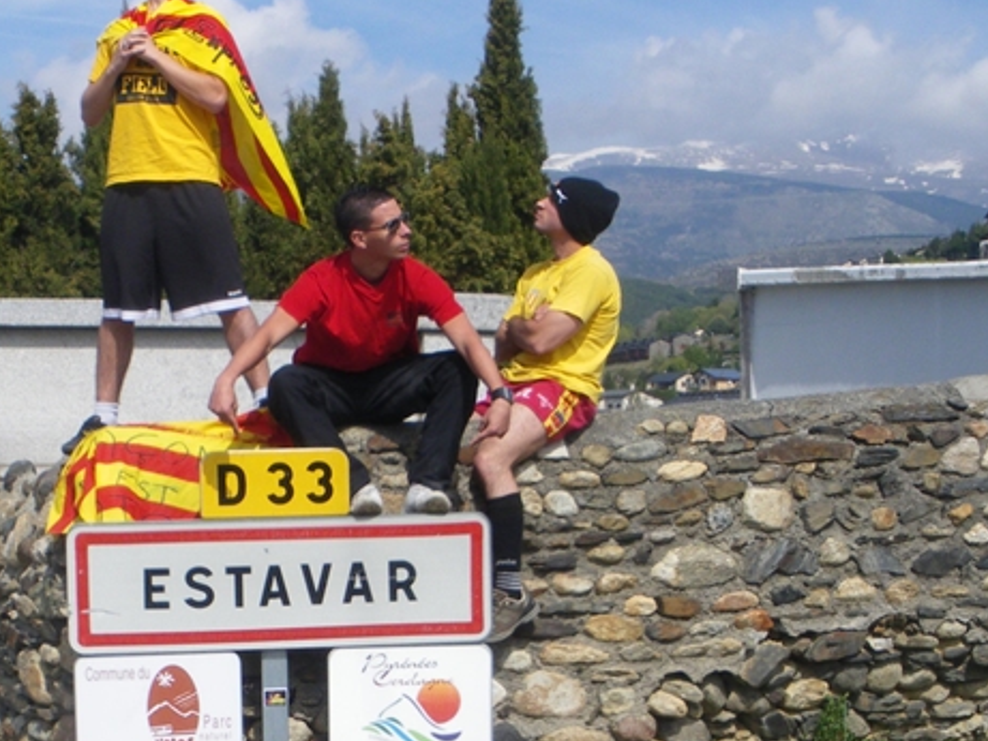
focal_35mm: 50
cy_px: 409
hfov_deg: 38.1
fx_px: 1427
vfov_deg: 29.1
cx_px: 547
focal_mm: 6.3
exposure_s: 1/400
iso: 64
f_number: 5.4
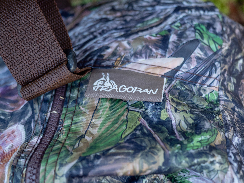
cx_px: 122
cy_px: 92
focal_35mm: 62
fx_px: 437
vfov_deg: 23.7
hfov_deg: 31.2
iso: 200
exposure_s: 1/25
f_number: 2.8
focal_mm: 31
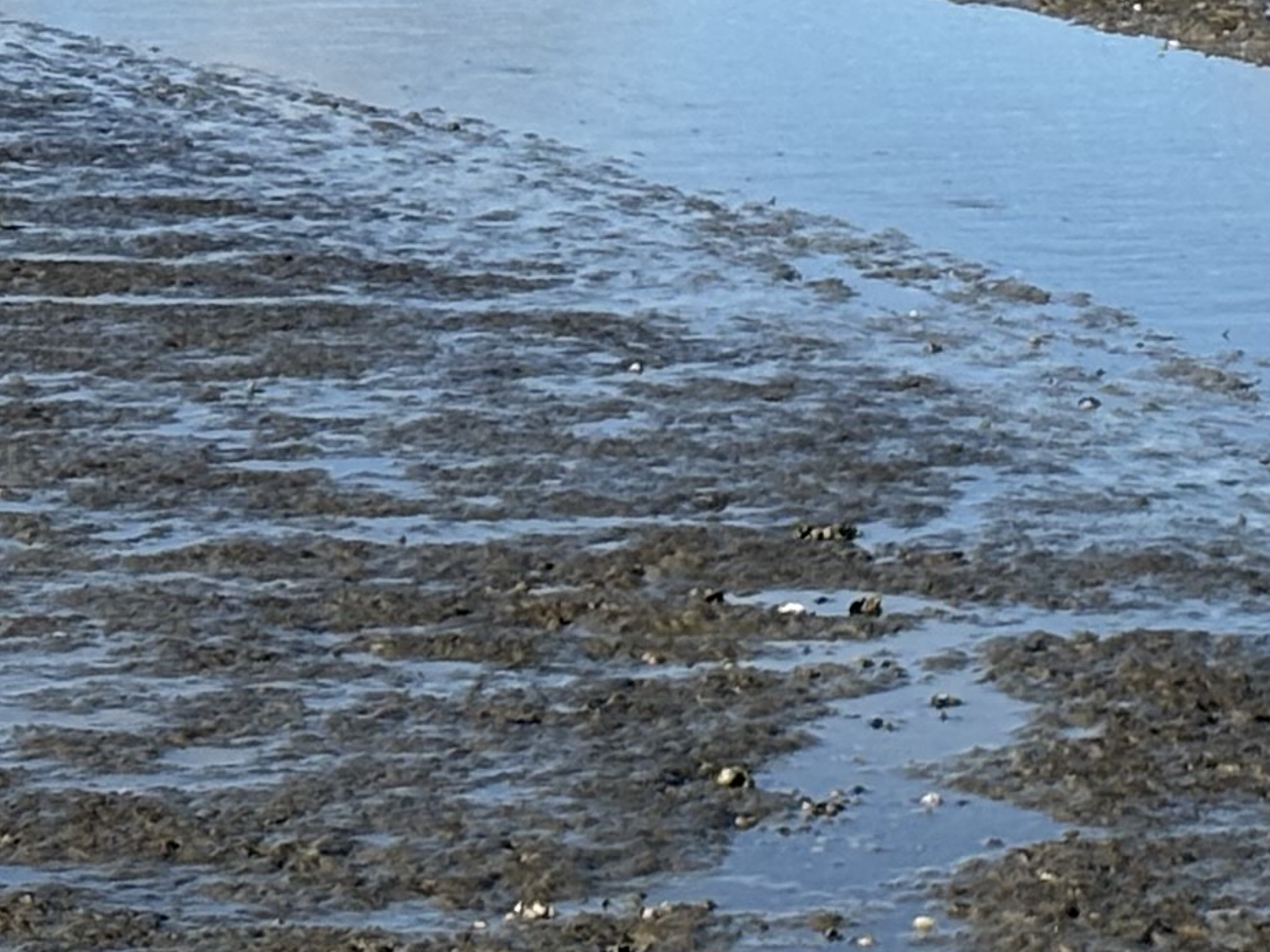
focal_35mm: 226
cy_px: -183
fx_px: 8292
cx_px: 1605
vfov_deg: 6.5
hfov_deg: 8.6
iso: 32
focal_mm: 5.96
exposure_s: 1/3115
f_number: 1.6
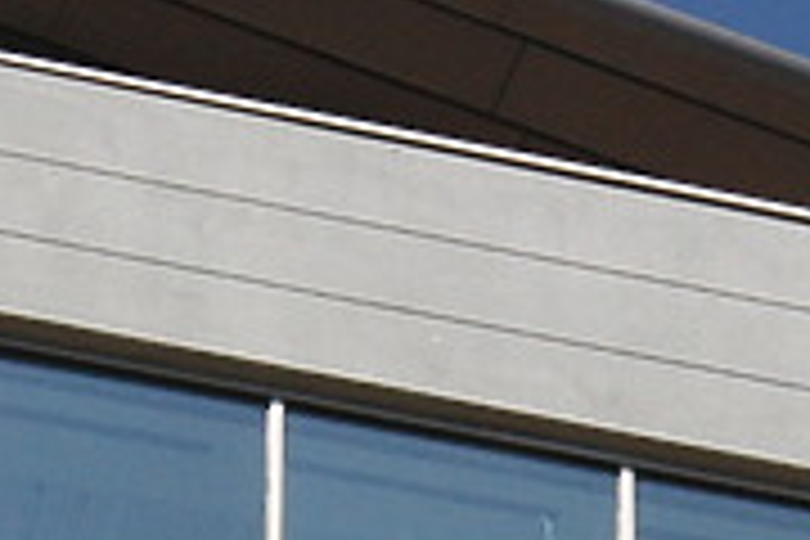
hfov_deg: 3.4
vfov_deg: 2.3
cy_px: 842
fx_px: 13476
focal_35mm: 599
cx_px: 608
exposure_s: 1/640
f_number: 11
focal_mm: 80
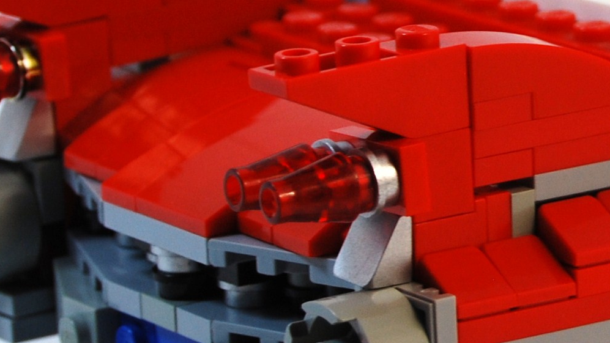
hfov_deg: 6.3
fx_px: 5436
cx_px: 942
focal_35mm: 336
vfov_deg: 3.6
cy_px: -29
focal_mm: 55
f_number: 5.6
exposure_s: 1/125
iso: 180
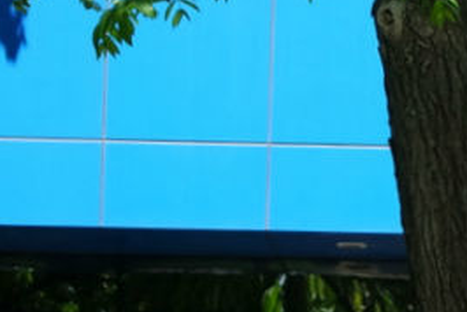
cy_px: 251
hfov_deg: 5.5
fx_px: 4805
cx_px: 729
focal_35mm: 370
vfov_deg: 3.7
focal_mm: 50
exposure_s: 1/160
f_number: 5.6
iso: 200
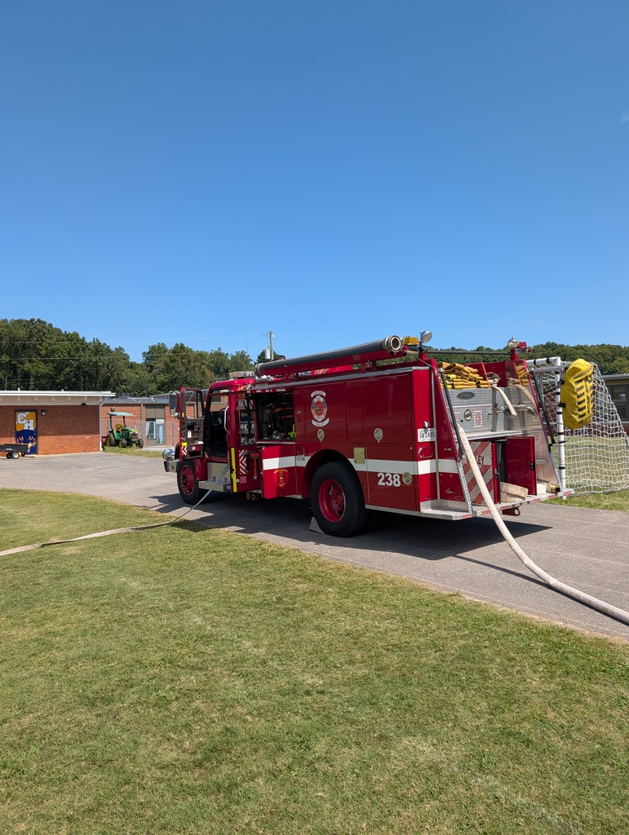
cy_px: 418
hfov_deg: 56.9
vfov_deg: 71.5
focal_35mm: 24
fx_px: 580
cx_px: 314
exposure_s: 1/790
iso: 22
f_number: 1.68
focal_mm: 6.9
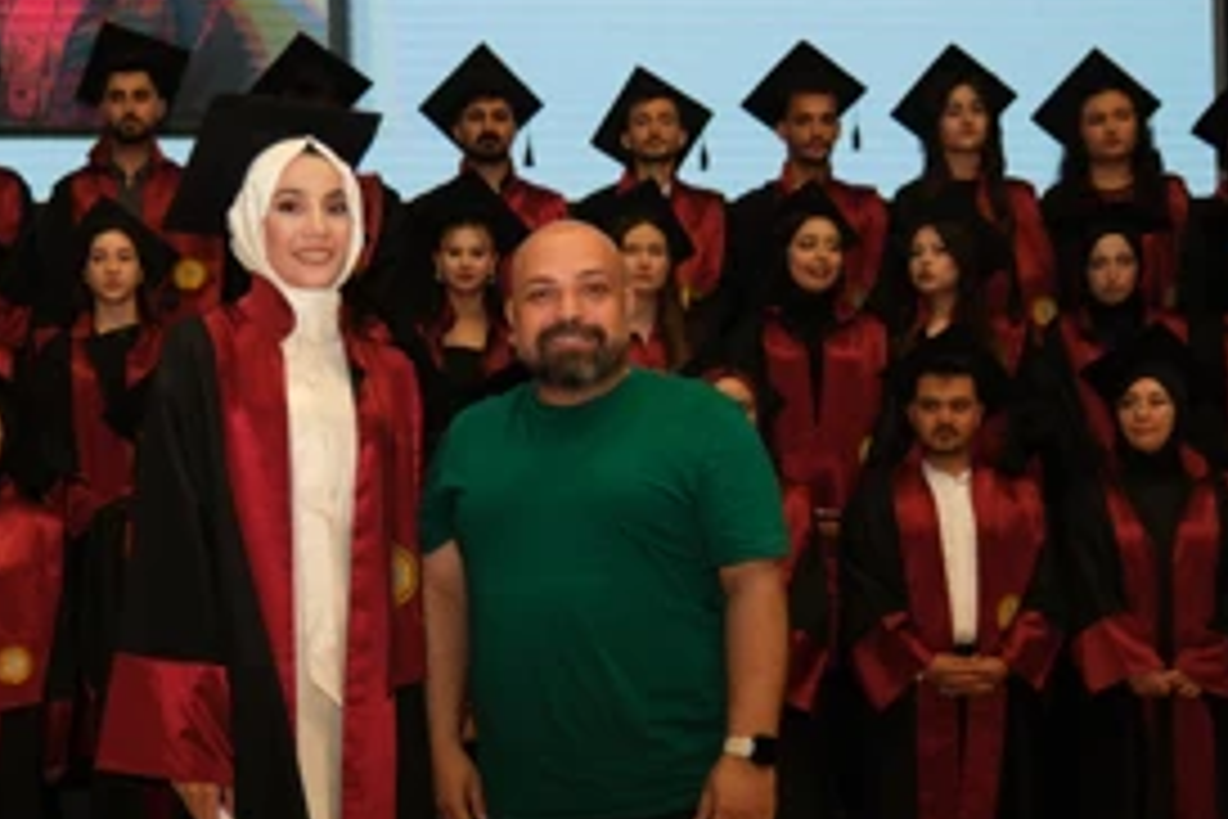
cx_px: 414
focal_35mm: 58
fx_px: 1978
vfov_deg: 23.3
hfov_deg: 34.2
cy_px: 497
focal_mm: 24.2
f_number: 2.8
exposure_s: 1/160
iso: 1250
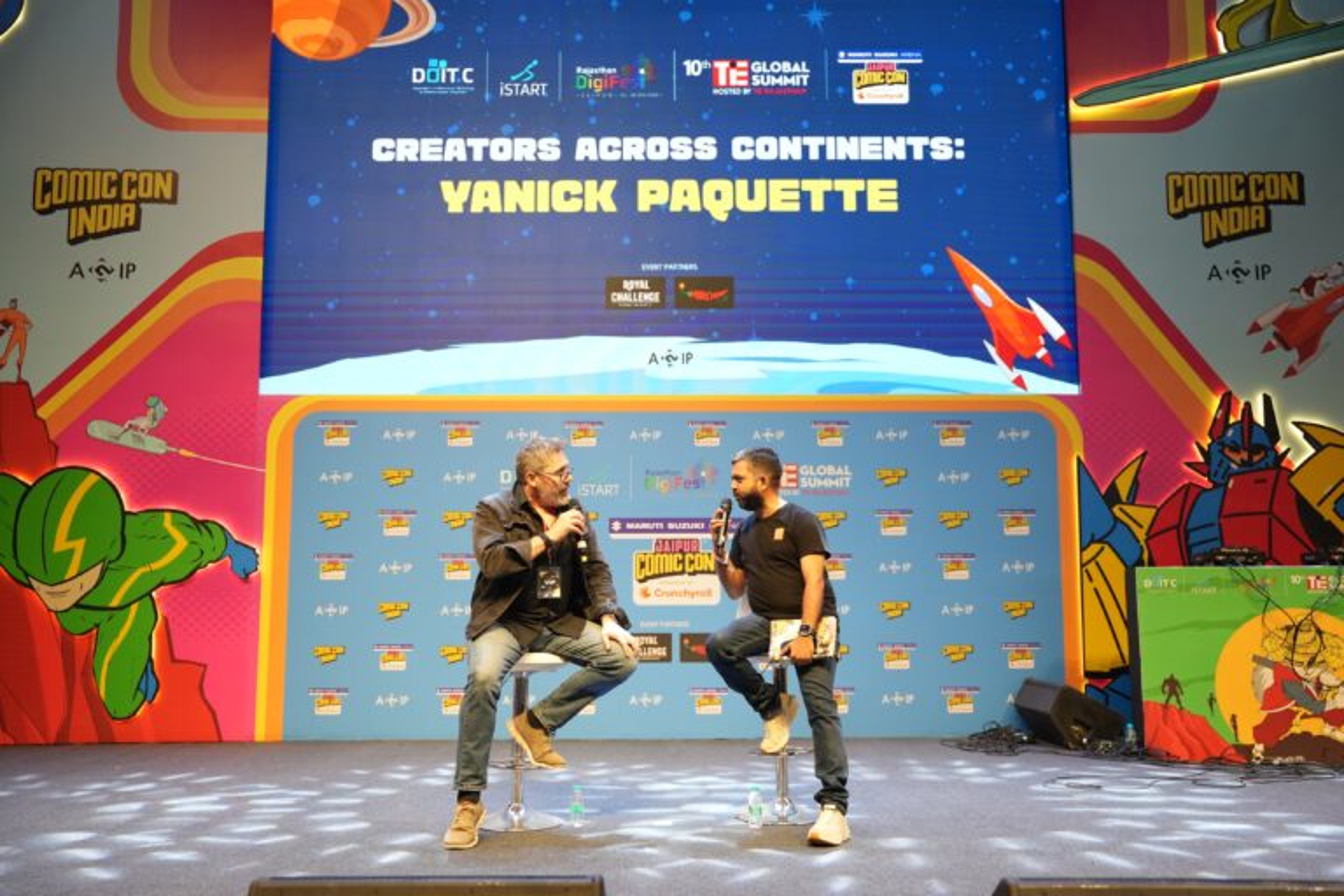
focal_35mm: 34
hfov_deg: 55.4
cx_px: 672
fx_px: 1280
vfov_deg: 38.6
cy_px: 448
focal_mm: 34.3
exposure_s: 1/250
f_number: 2.8
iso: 1000
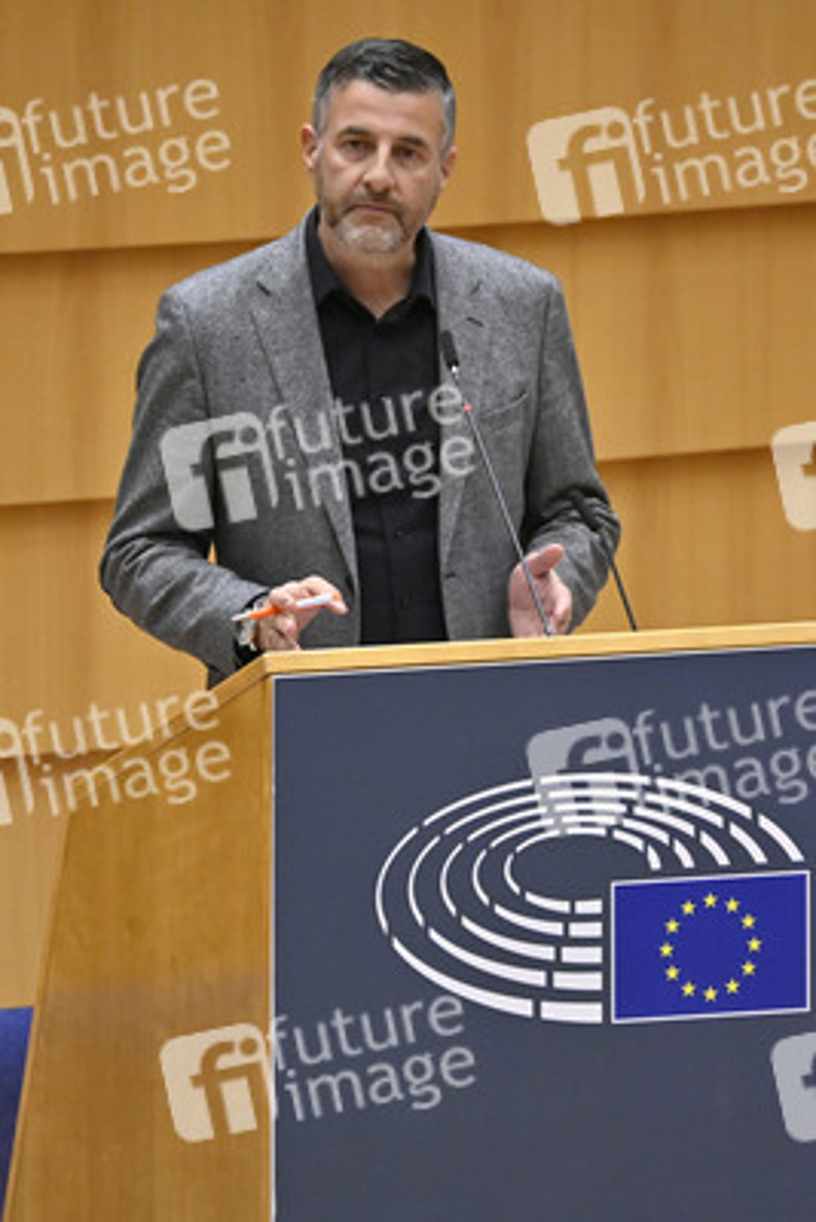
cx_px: 408
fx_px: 16984
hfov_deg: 2.8
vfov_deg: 4.1
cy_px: 611
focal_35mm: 500
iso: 5000
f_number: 6
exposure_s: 1/640
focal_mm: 500
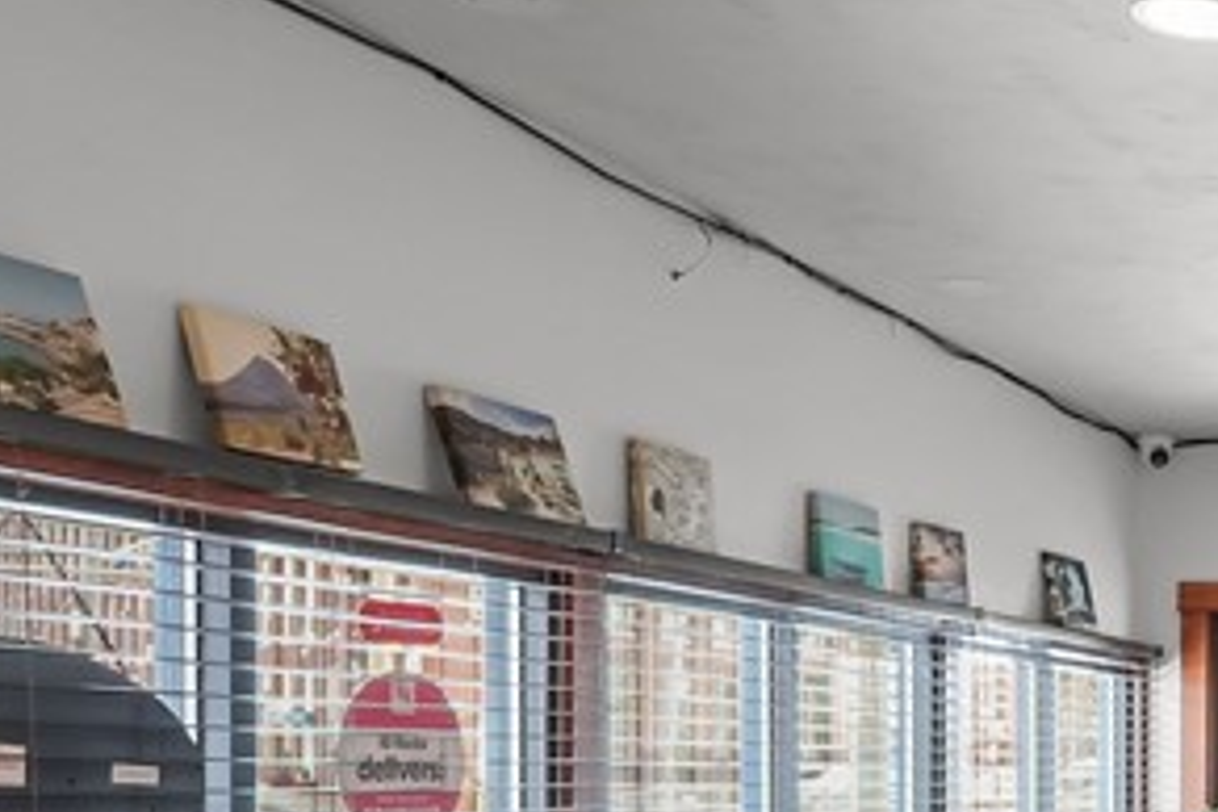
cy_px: 787
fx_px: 1895
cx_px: 1850
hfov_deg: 25.9
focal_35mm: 56
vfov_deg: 23.3
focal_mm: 10
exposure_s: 1/3
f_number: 7.1
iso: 320
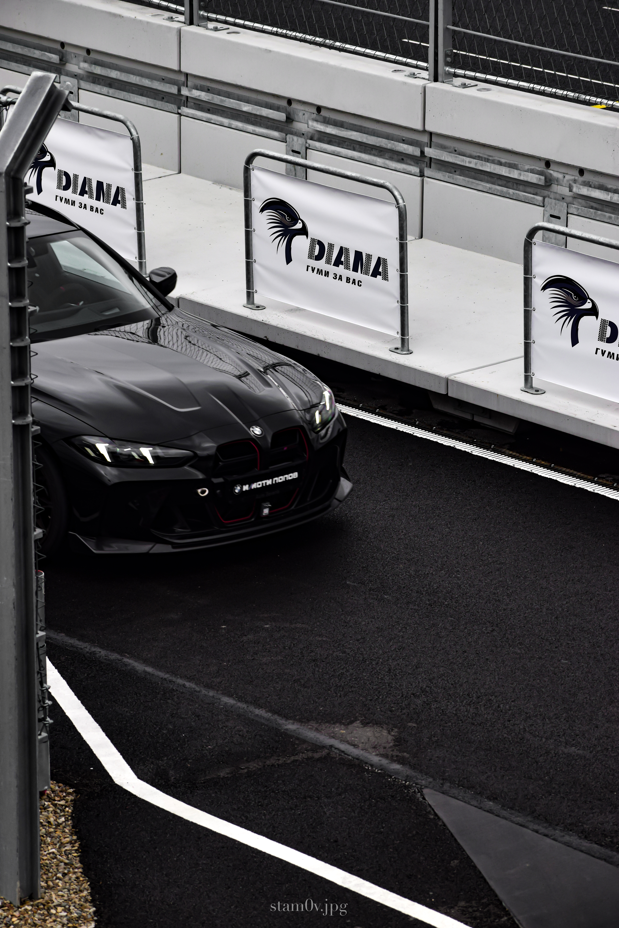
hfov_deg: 8.3
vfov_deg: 12.4
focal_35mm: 166
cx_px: 310
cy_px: 462
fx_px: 4281
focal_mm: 110
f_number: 6.3
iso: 400
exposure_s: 1/640
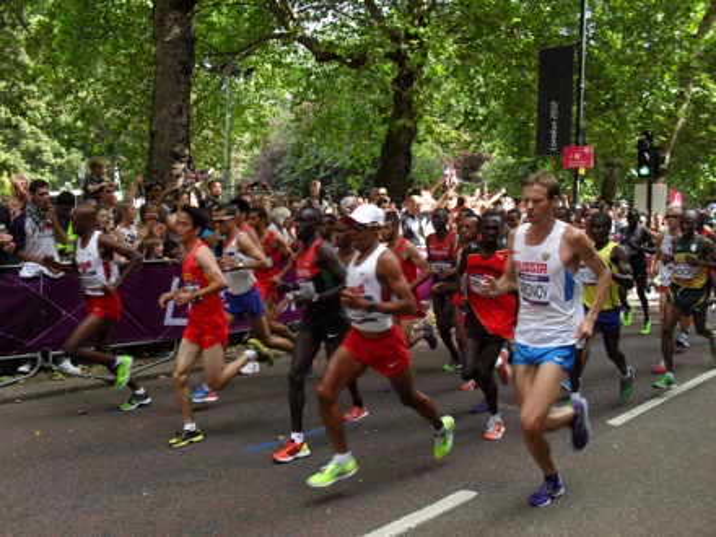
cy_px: 268
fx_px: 724
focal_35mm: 35
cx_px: 358
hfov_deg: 52.6
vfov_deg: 40.7
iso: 100
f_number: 3.2
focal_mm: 6.3
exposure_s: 1/180
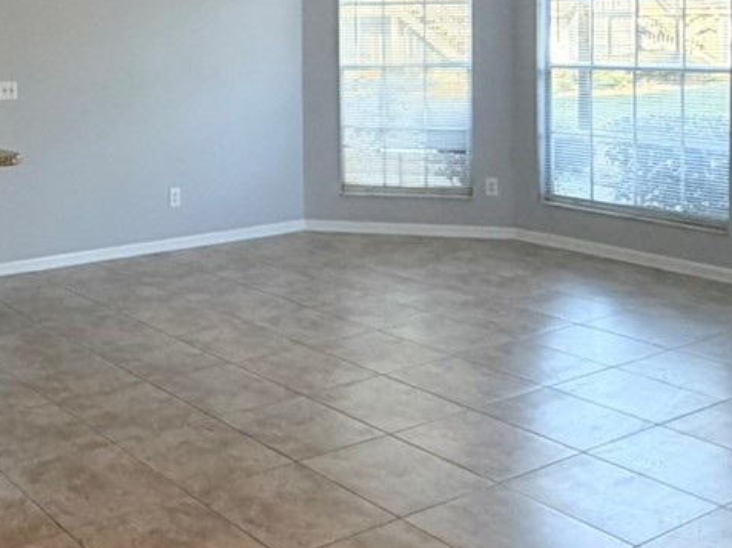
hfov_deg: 37.6
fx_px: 993
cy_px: 63
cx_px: 66
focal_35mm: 47
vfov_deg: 29.7
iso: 160
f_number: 2.2
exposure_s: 1/60
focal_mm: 2.22
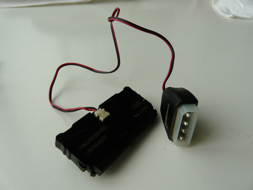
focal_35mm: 28
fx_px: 205
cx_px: 126
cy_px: 95
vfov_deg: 49.7
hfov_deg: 63.4
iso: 100
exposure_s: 1/125
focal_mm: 4.6
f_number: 4
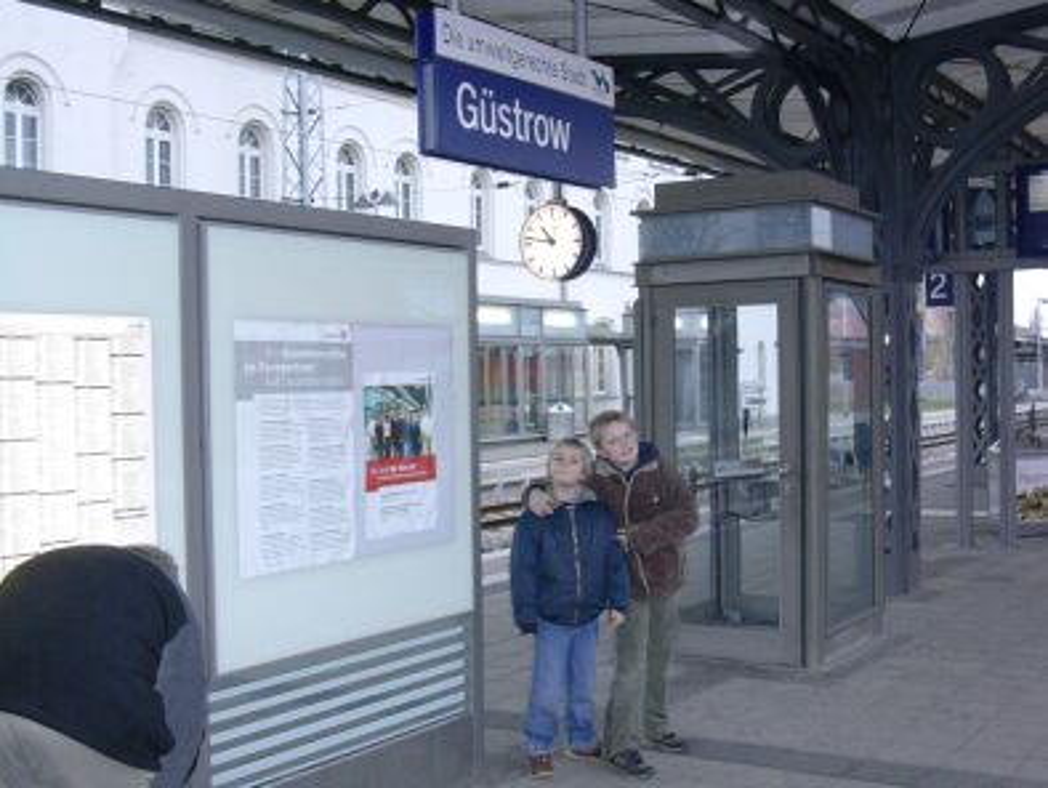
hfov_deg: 42.1
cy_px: 394
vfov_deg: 32.2
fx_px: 1363
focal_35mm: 45
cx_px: 524
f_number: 2.9
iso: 112
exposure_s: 1/32.9
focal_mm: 6.7
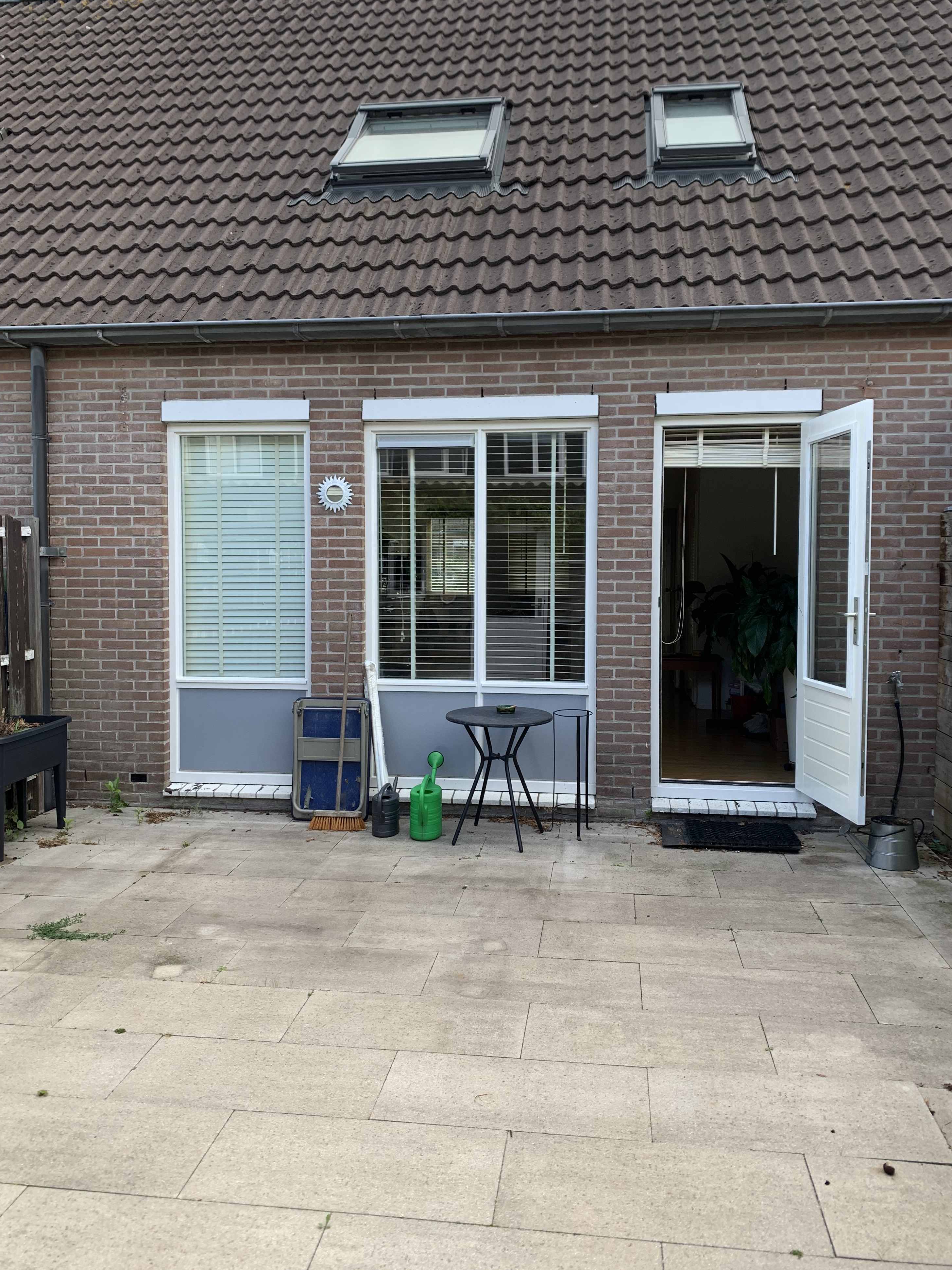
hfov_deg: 51.4
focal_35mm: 27
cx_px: 476
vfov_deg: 65.3
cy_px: 615
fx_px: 990
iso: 25
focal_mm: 4.25
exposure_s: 1/374
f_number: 1.8
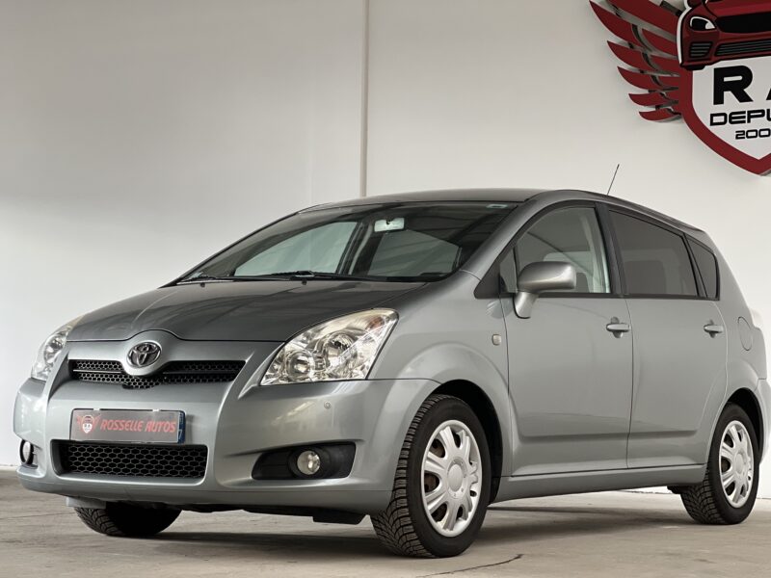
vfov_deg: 19.1
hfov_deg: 25.3
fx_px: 1715
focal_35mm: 77
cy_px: 289
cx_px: 386
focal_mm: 9
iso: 250
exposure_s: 1/82
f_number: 2.8
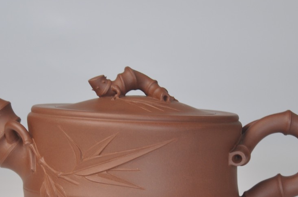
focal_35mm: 147
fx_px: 1216
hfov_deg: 14.0
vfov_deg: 9.3
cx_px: 117
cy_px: 145
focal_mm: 45
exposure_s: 1/40
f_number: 6.3
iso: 200
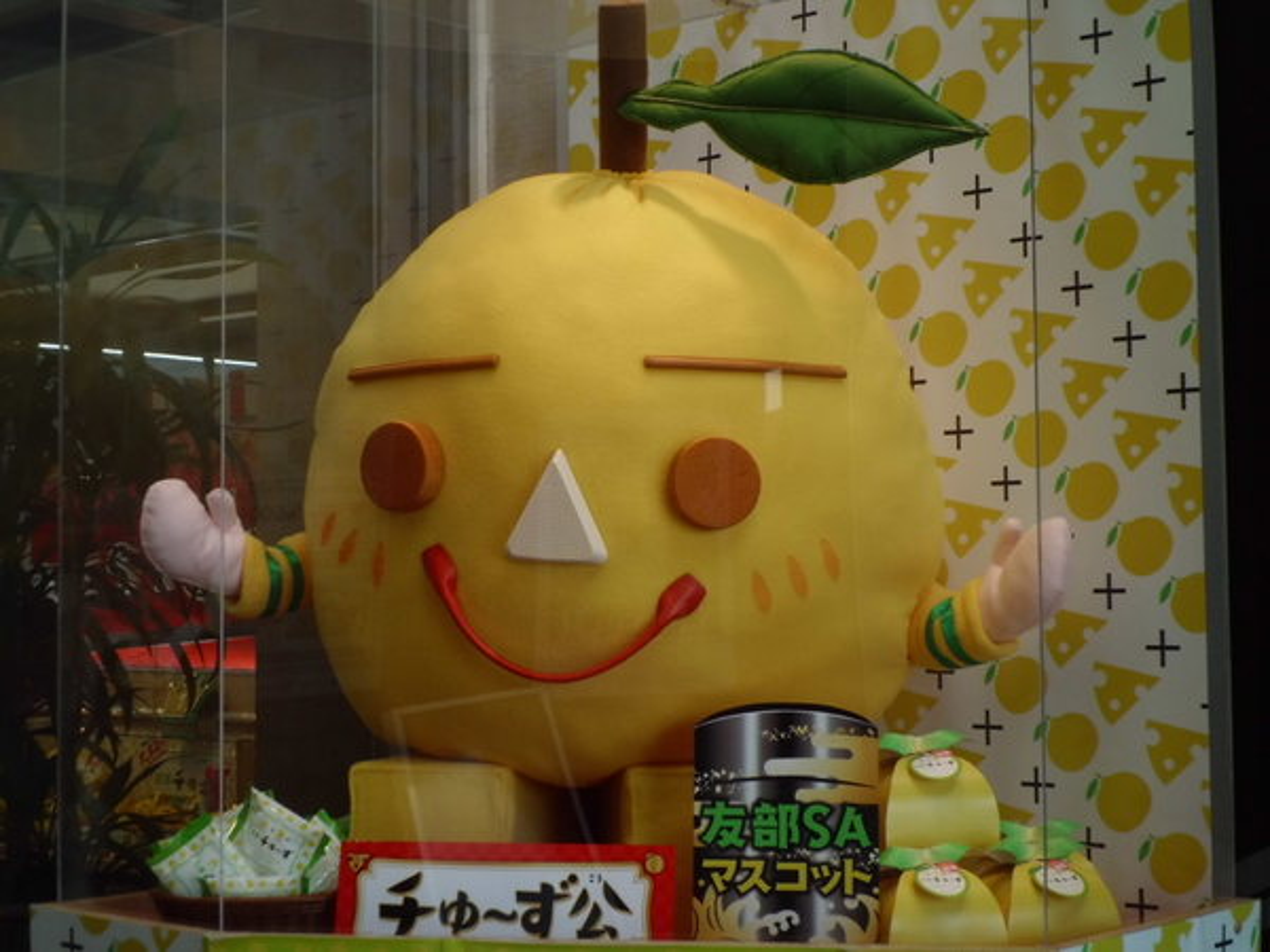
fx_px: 2201
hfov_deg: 32.2
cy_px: 476
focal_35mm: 60
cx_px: 635
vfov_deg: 24.4
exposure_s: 1/100
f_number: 3.9
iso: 100
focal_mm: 10.7
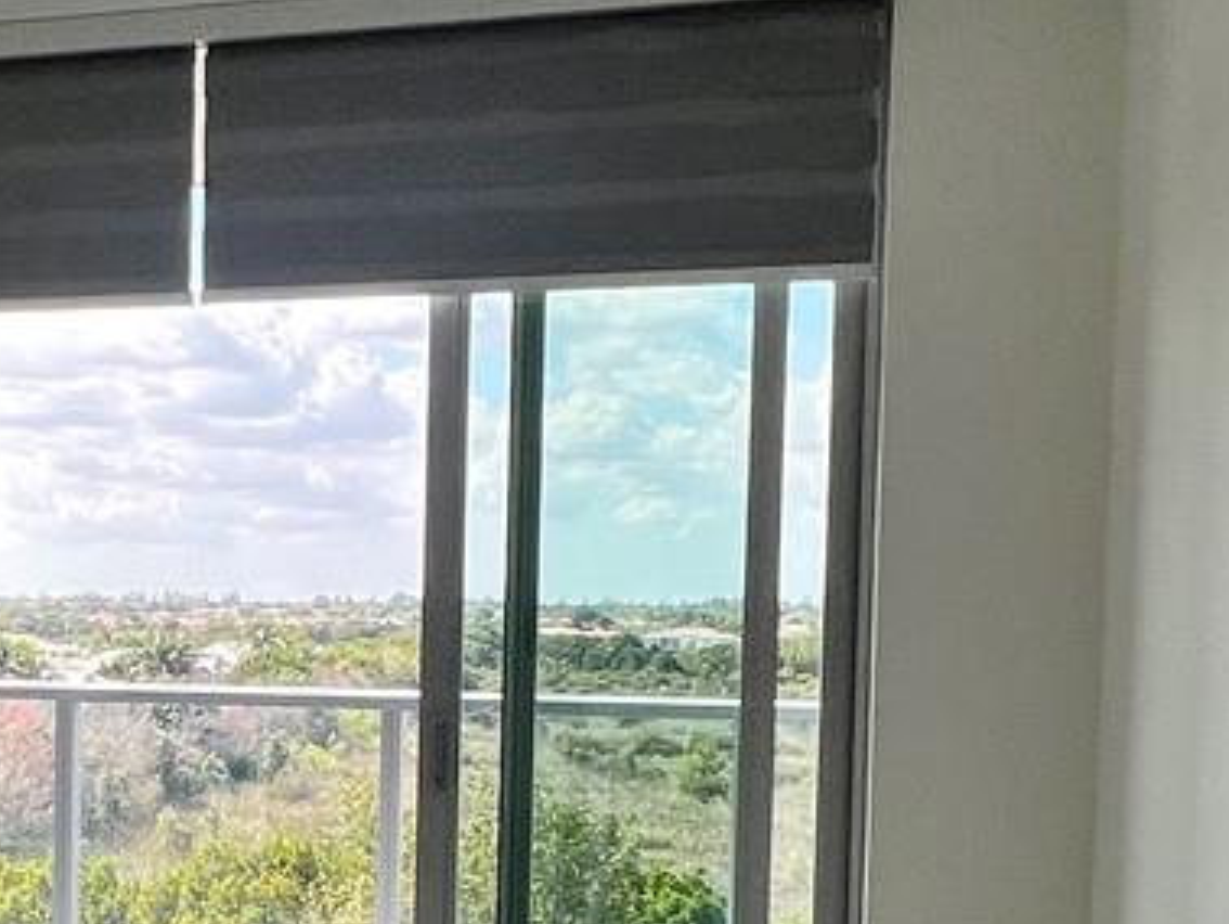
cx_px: 0
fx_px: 1954
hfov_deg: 32.2
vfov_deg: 26.2
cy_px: 726
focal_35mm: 55
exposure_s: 1/428
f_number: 1.8
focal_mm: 1.57
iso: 32
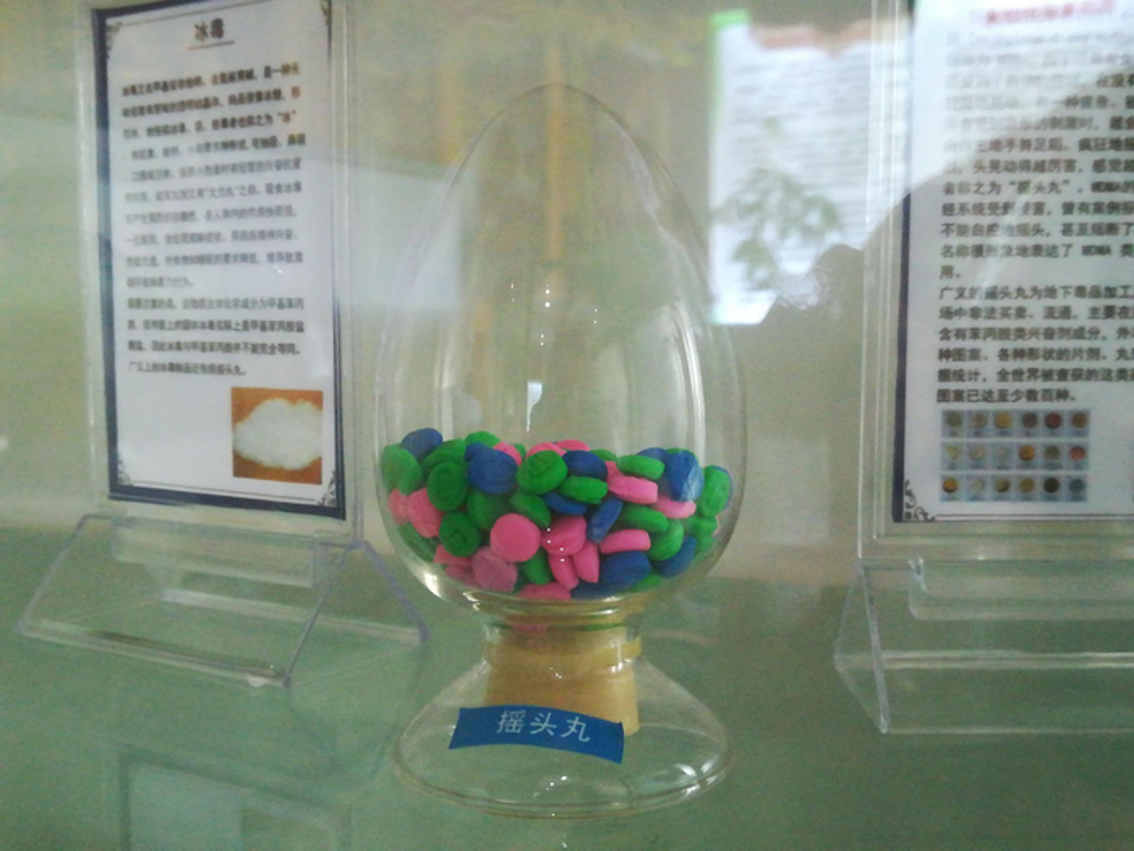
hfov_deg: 50.1
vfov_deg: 38.7
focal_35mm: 37
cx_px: 567
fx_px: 1212
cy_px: 426
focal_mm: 3.83
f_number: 2.2
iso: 640
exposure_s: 1/14.3
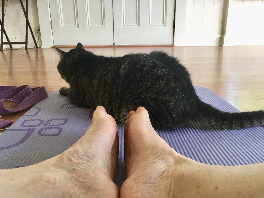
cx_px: 132
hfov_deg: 61.7
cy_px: 99
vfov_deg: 48.2
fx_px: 221
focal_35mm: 29
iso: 40
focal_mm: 4.15
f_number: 2.2
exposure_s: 1/30
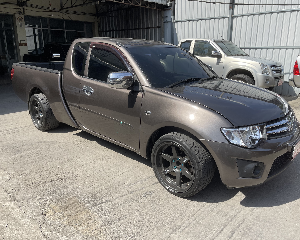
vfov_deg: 53.2
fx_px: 240
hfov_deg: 64.0
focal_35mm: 27
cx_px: 158
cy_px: 117
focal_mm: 5.1
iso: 32
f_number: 1.6
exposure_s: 1/3086
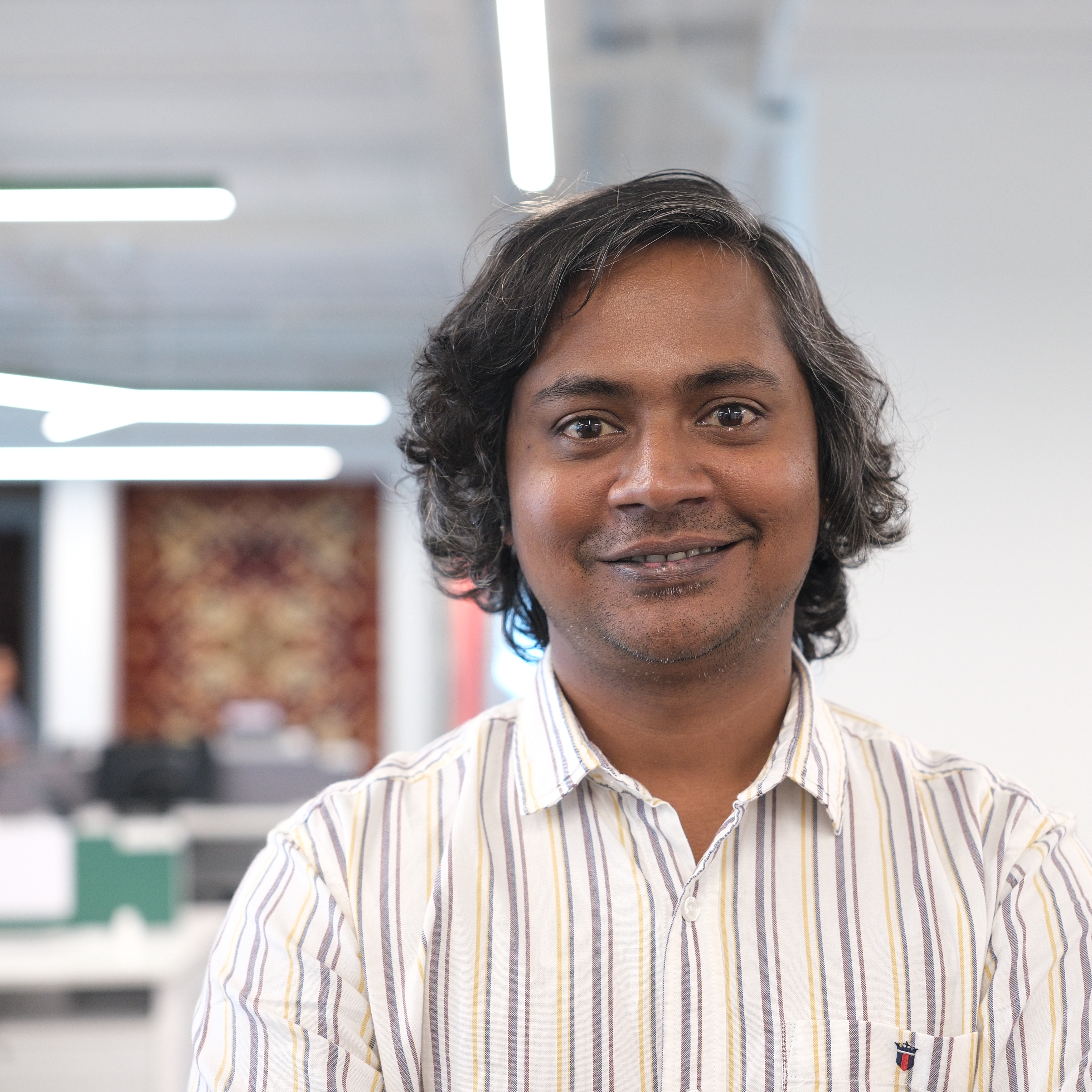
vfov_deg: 26.9
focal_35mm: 64
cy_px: 547
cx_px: 666
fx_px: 2284
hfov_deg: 26.8
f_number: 2
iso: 800
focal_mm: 33
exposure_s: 1/160
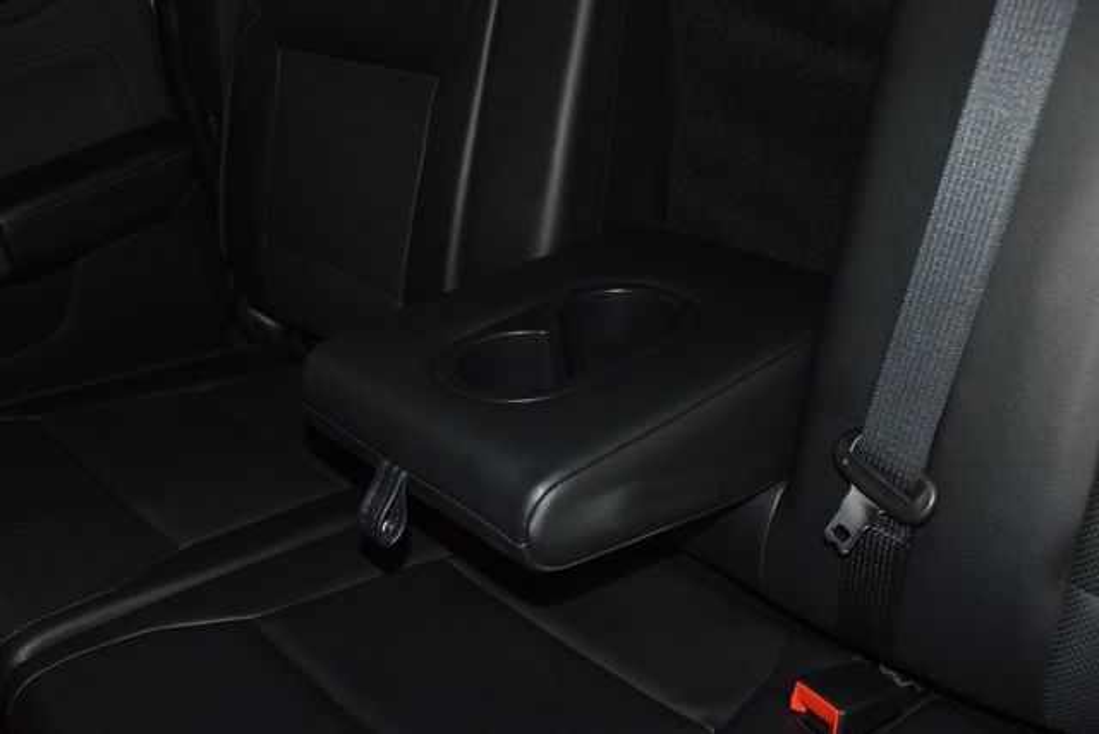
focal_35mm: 36
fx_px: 1099
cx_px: 550
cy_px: 367
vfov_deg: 36.9
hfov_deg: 53.1
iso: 2000
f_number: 3.8
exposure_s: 1/125
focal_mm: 24
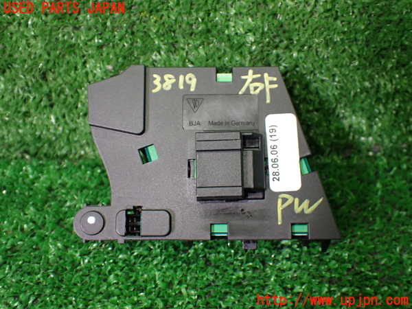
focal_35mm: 41
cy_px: 154
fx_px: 488
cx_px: 206
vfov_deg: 35.1
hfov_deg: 45.8
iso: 500
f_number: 2.8
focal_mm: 7.31
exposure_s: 1/160
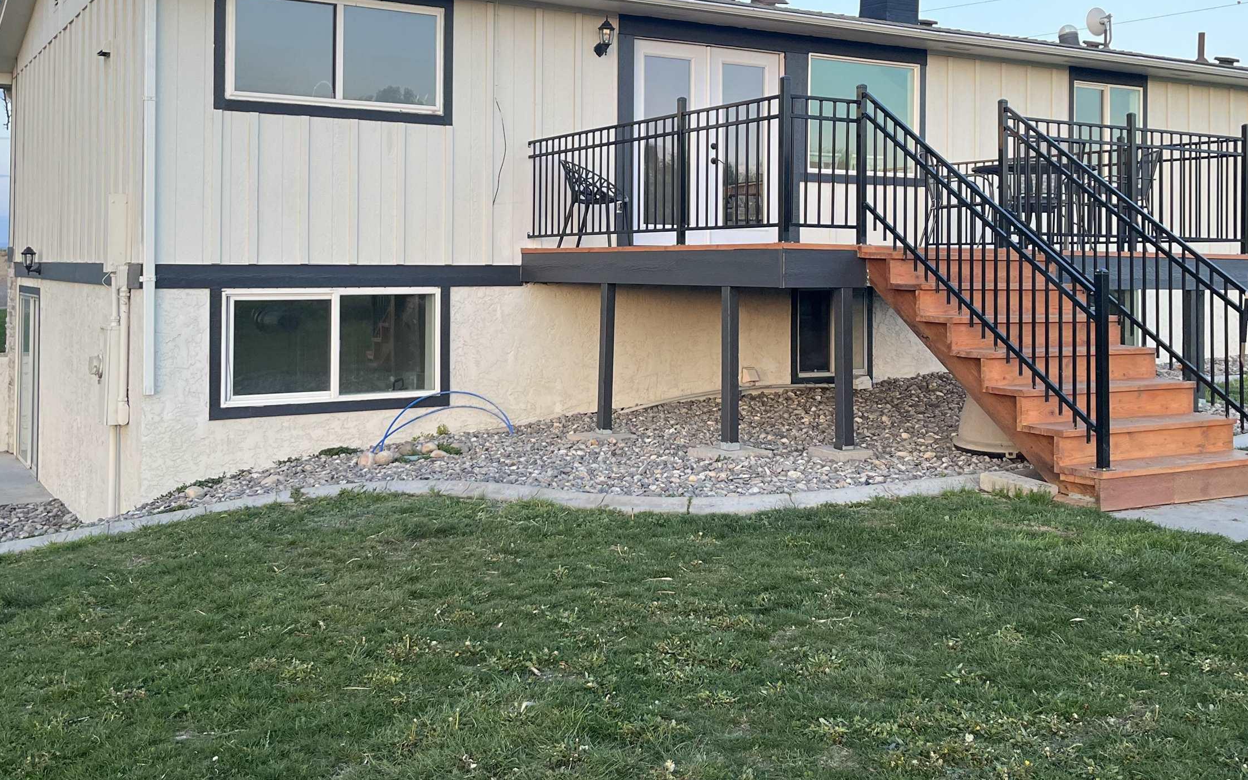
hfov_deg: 51.5
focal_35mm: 38
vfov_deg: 33.2
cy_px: 237
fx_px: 1293
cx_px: 617
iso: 125
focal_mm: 5.1
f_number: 1.6
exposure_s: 1/121
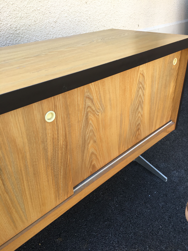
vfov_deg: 61.7
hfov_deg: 48.2
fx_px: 210
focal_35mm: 29
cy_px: 126
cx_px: 94
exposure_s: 1/218
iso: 25
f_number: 2.2
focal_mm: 4.15
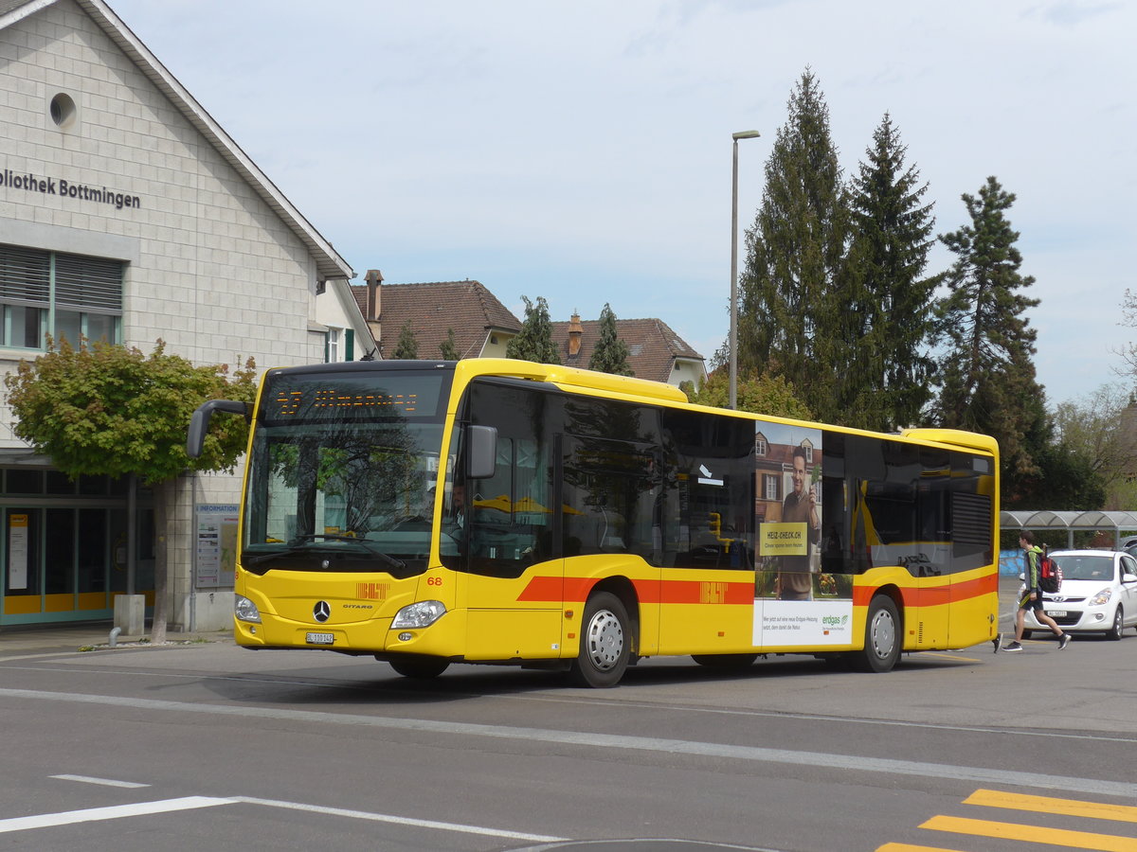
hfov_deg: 27.8
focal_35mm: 70
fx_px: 2299
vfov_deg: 21.0
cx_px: 568
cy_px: 426
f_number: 4.1
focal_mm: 14.2
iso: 80
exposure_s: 1/800
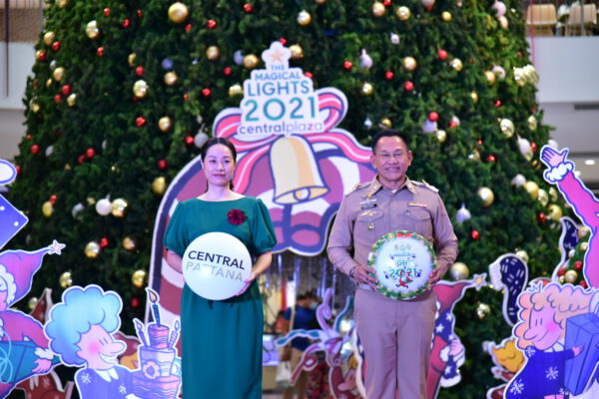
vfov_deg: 11.4
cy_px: 200
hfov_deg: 17.1
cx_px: 300
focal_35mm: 120
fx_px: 1997
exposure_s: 1/320
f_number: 4
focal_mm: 120
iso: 4000
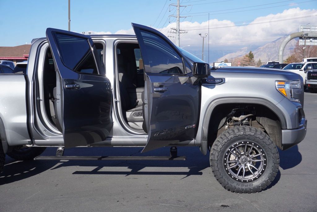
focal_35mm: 44
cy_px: 106
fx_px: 383
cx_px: 158
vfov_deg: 30.9
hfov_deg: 44.9
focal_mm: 29
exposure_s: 1/125
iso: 100
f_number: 10
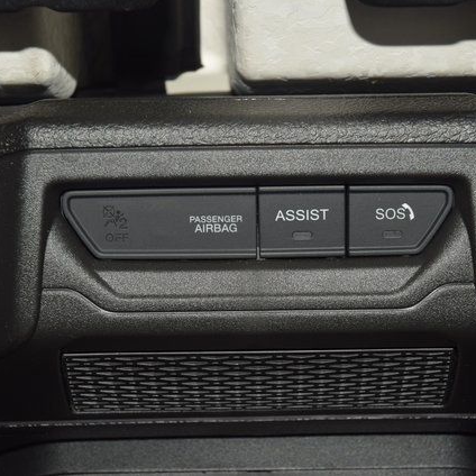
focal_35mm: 100
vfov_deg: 17.4
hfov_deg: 17.4
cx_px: 247
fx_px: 1556
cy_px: 237
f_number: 8
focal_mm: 52
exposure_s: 1/60
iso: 100
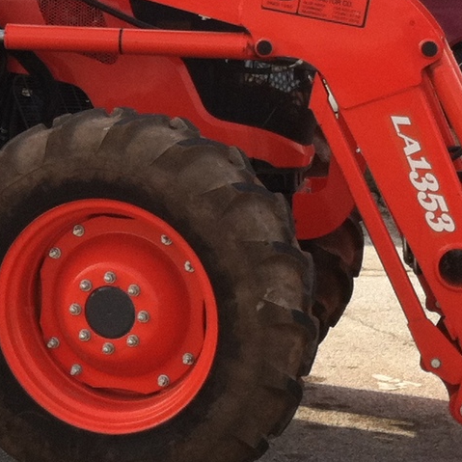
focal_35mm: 132
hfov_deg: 13.1
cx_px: 33
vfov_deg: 13.1
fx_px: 1993
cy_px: 31
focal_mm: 3.85
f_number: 2.8
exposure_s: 1/492
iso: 80
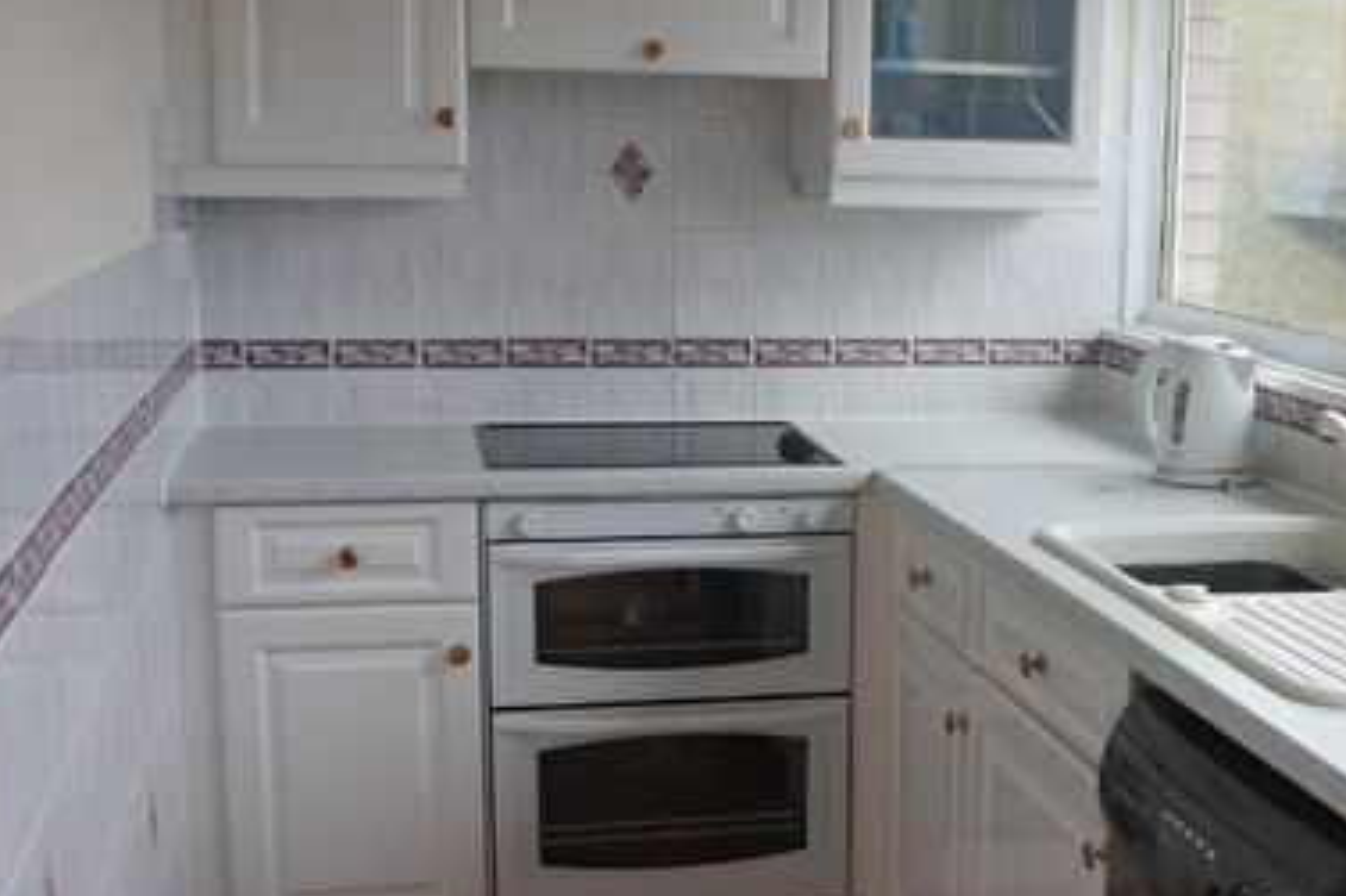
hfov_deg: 36.2
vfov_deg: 25.4
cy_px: 568
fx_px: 1978
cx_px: 1093
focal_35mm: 53
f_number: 5
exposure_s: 1/50
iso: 200
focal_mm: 19
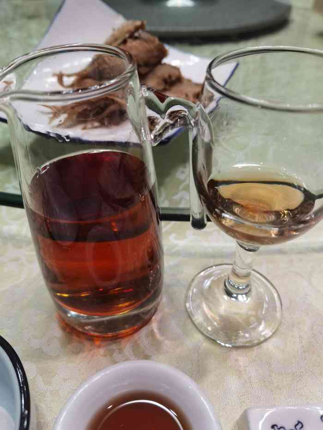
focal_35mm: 27
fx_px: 336
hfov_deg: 51.4
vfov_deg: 65.3
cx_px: 162
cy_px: 215
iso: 100
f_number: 1.9
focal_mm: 6.71
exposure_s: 1/120
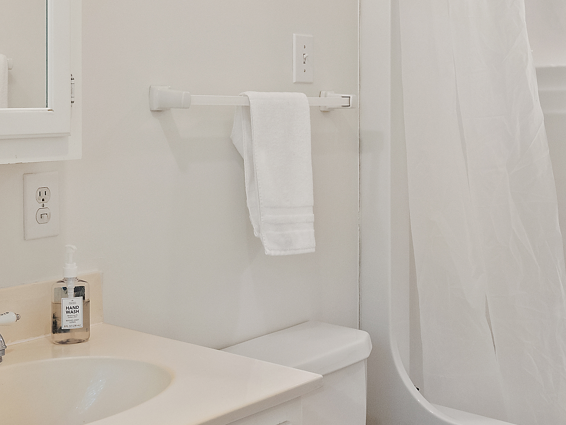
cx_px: 230
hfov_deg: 34.2
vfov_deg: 26.0
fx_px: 916
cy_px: 140
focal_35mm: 56
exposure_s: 1/15
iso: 400
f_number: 5.6
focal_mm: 10
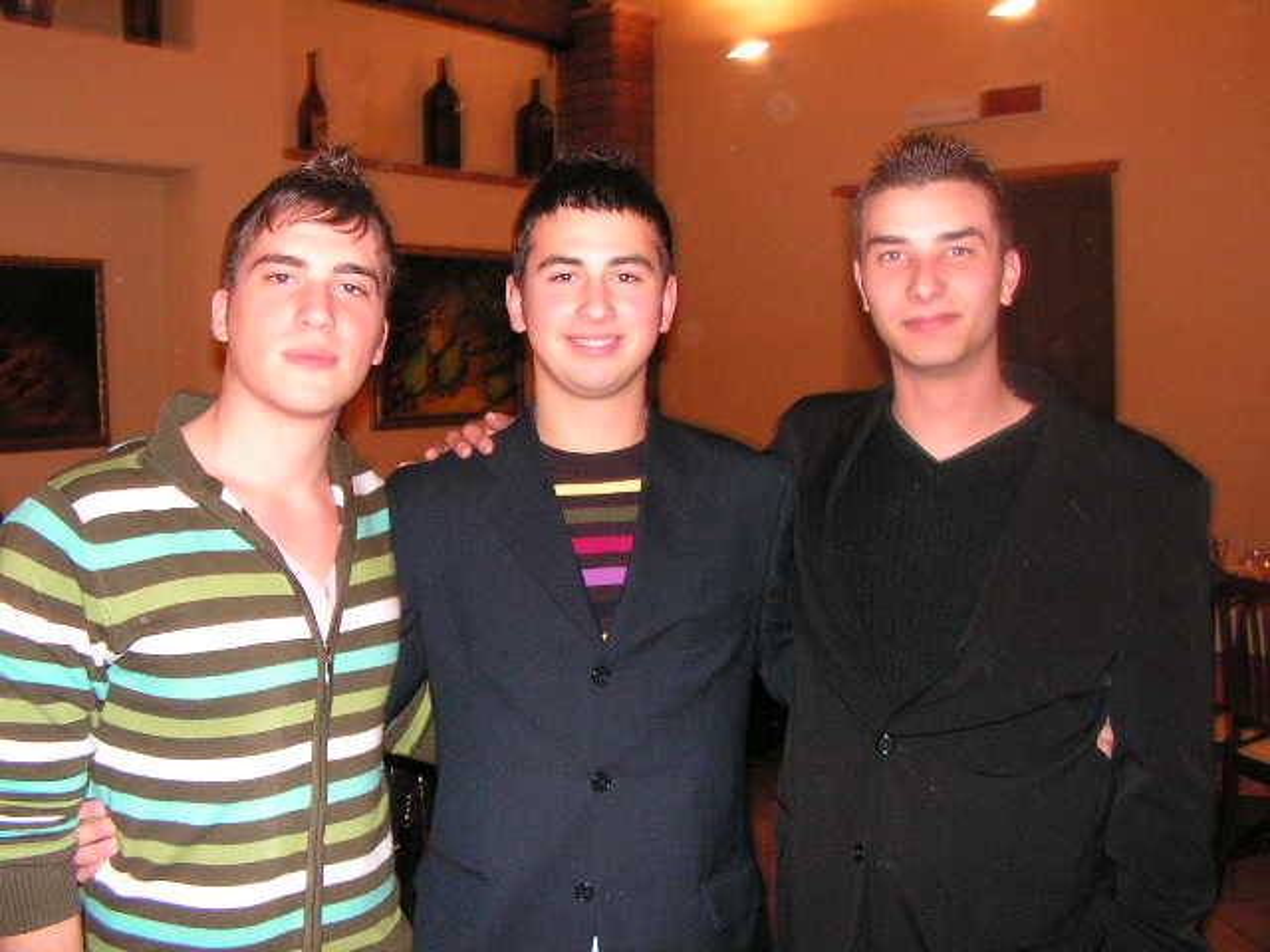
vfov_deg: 39.7
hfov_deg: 51.4
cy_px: 476
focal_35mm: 36
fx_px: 1321
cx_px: 635
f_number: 3.2
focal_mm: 6
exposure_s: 1/40
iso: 200
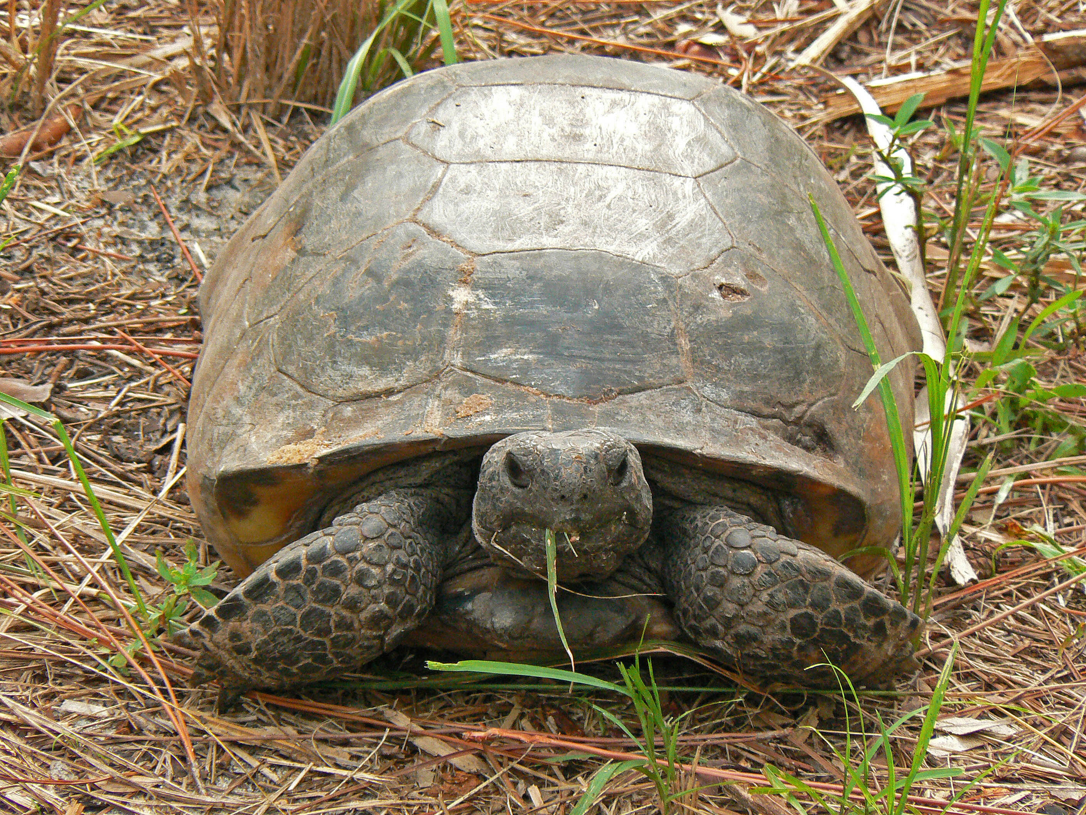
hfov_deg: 5.2
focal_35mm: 380
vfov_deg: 3.9
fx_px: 11922
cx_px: 543
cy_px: 408
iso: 200
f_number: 8
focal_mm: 63.3
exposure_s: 1/60
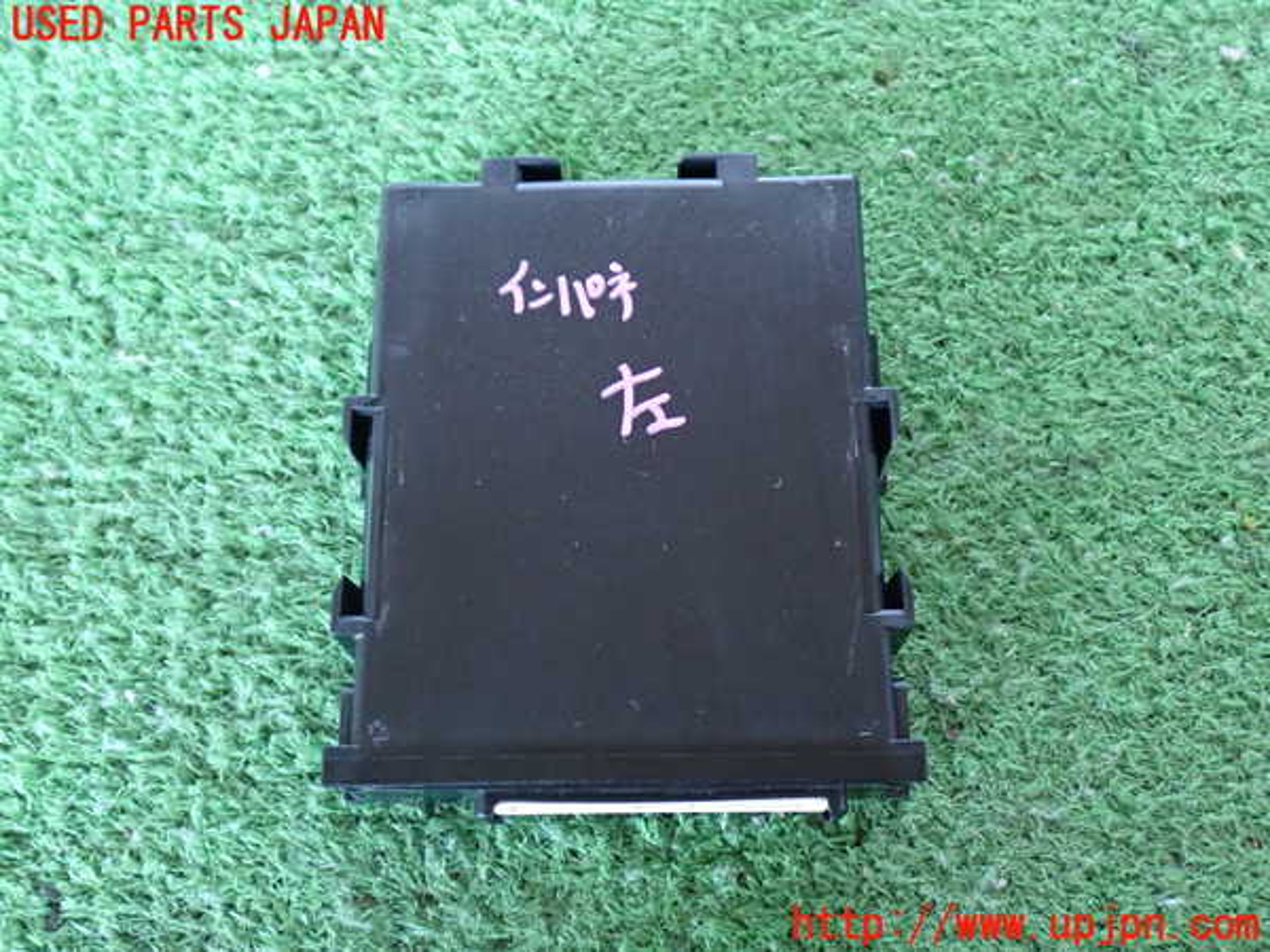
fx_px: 1504
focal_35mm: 41
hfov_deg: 45.8
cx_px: 635
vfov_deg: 35.1
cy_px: 476
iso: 800
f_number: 2.8
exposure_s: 1/15
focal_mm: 7.31
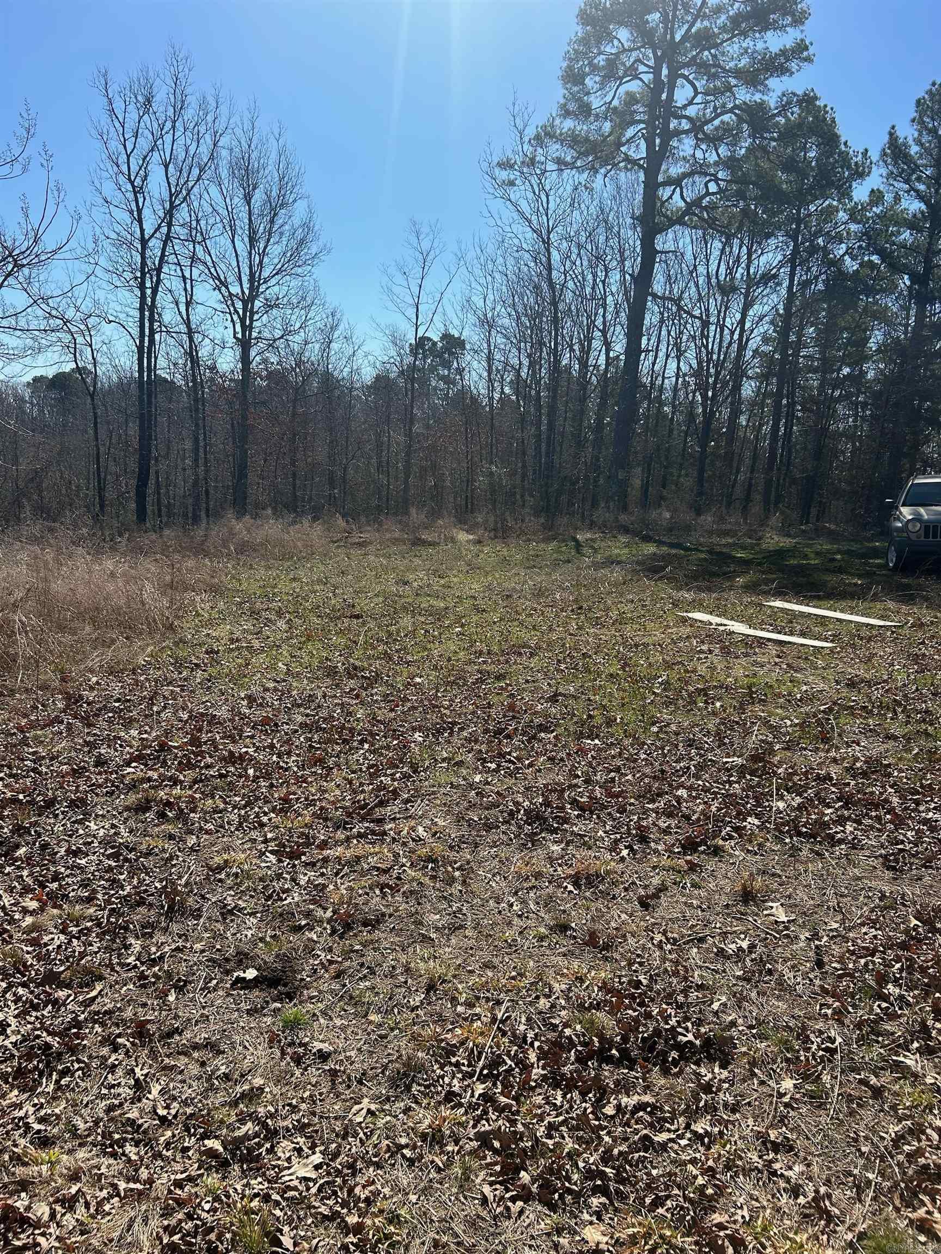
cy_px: 627
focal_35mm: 26
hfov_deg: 53.1
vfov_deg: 67.3
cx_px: 470
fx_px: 942
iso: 50
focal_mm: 5.7
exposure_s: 1/3968
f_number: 1.5
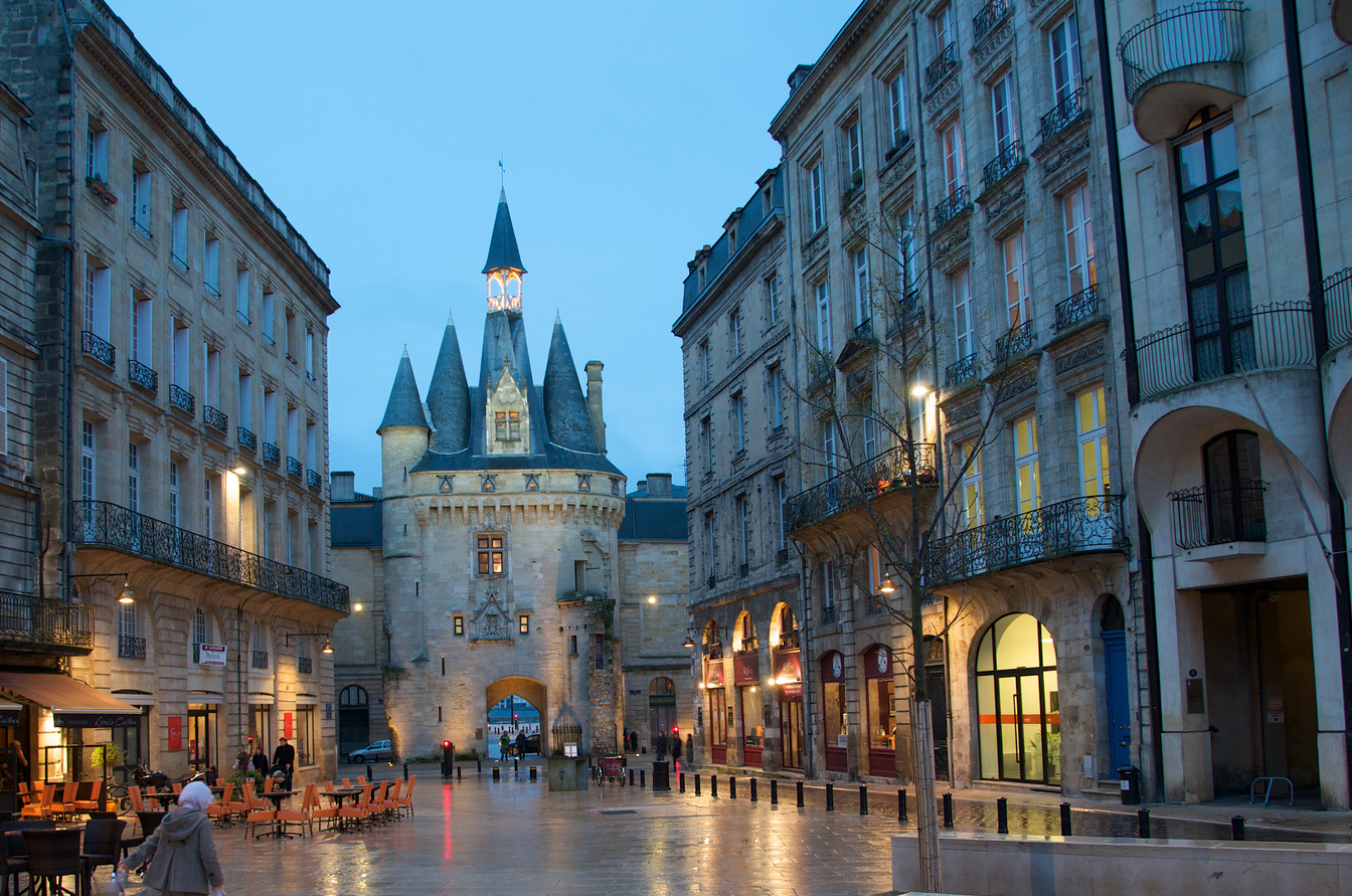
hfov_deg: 55.7
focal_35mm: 34
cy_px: 556
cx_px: 592
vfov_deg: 38.5
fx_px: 1275
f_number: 3.5
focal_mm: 18
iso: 200
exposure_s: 1/6
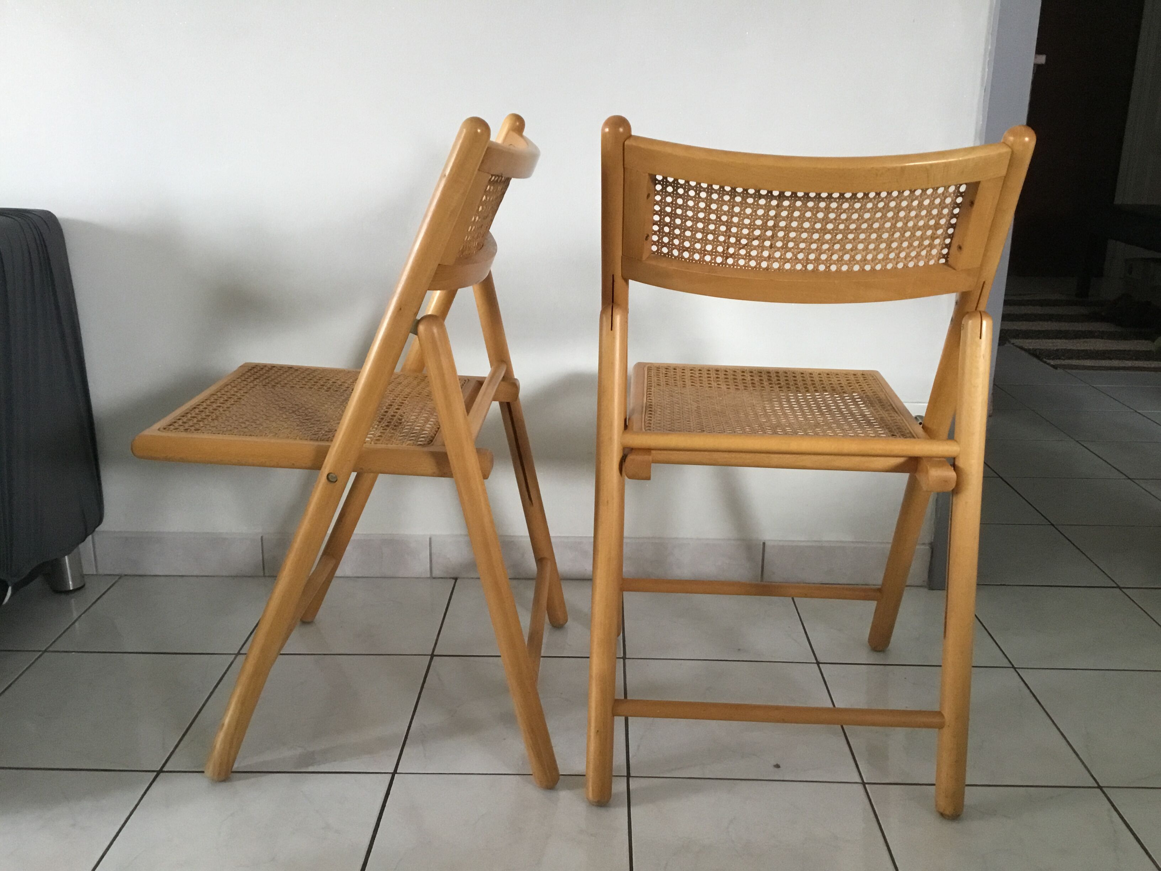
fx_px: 1040
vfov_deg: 45.4
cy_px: 436
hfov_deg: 58.4
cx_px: 580
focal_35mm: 31
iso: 160
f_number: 2.4
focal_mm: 3.3
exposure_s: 1/33
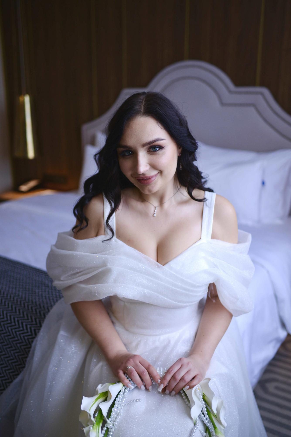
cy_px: 218
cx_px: 146
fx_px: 424
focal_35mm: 35
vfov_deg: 54.4
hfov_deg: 37.9
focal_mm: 35
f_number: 2
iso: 400
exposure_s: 1/125
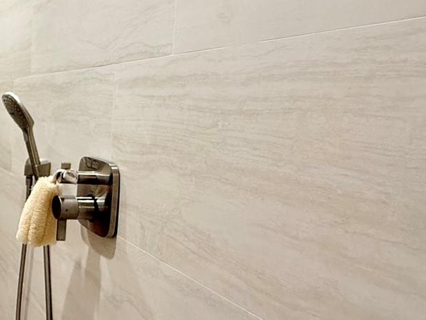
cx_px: -109
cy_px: 138
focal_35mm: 37
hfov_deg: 36.1
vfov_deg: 38.6
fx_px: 455
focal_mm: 2.22
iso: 200
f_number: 2.2
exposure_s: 1/120
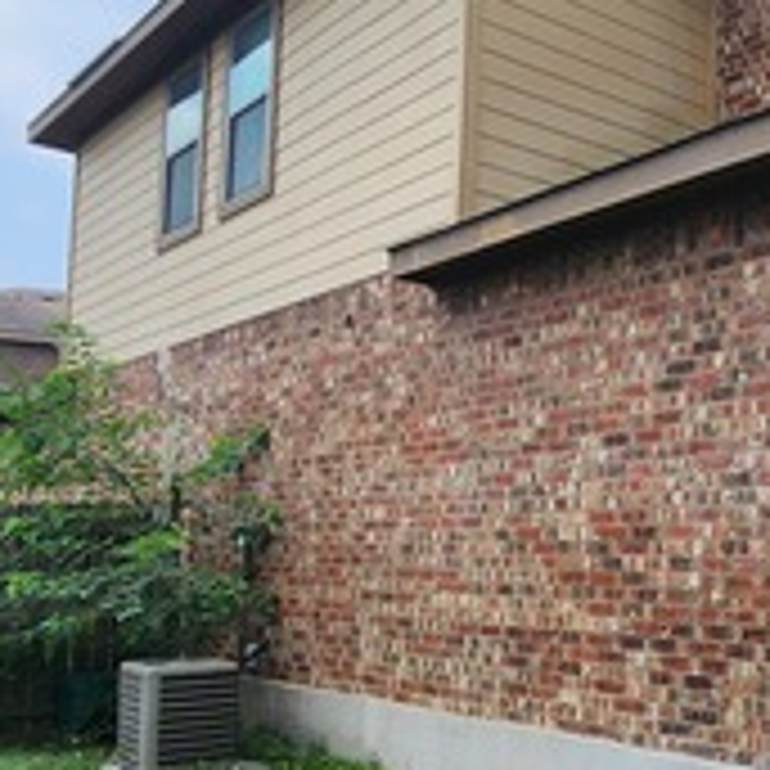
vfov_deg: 38.8
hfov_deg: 36.4
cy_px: 500
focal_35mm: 43
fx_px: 1082
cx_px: 711
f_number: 2.2
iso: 50
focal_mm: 2.2
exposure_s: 1/2790
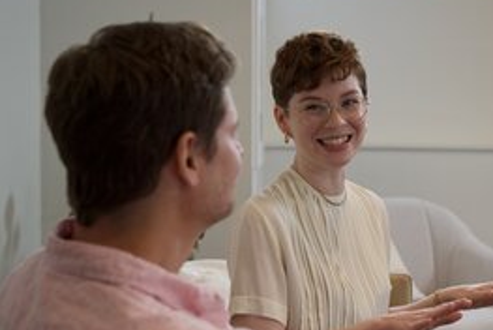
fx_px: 1001
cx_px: 371
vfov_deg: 18.7
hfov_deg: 27.3
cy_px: 226
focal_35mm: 73
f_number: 4
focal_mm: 48
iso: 640
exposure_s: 1/250
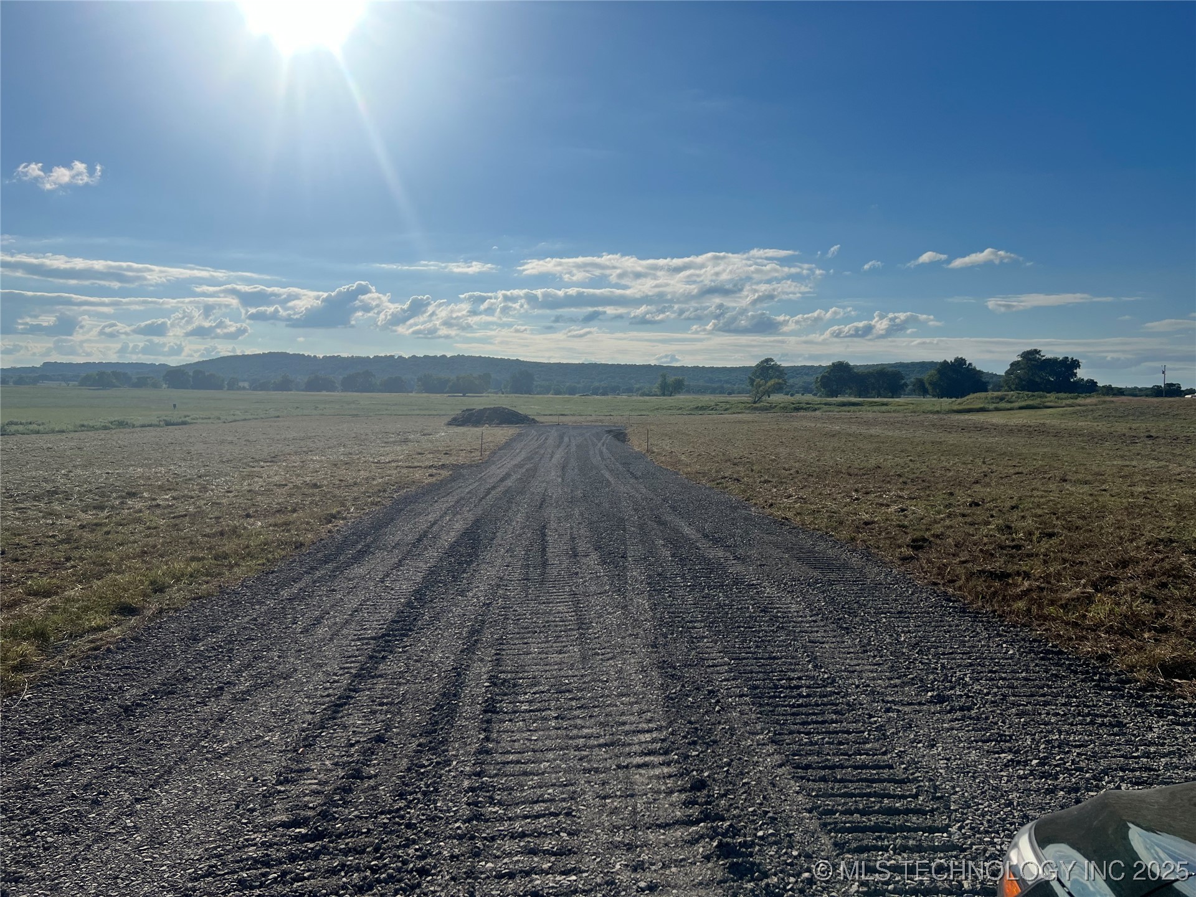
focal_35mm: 26
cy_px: 448
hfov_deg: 67.3
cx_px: 598
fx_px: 898
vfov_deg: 53.1
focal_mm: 5.7
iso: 50
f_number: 1.5
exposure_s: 1/14286
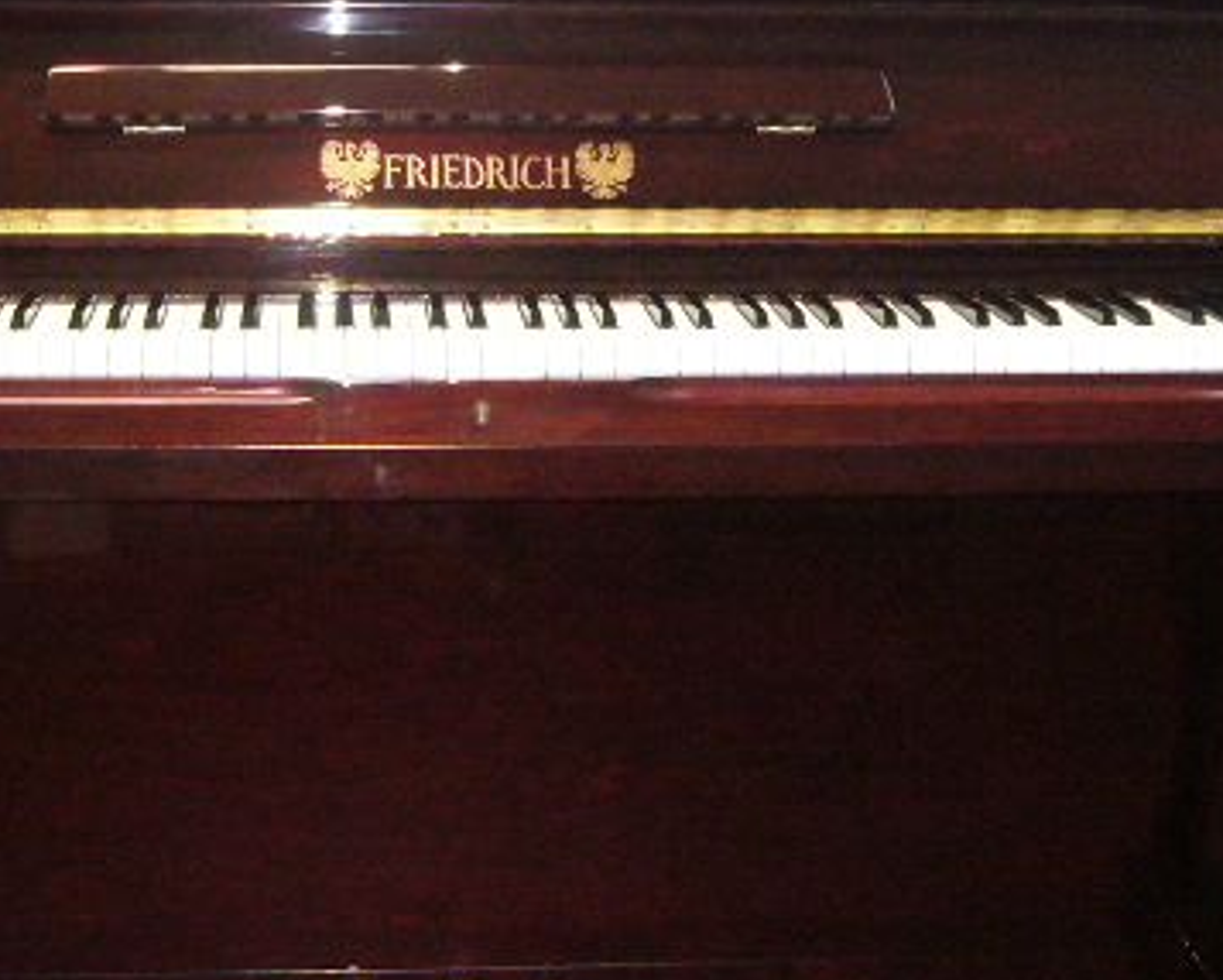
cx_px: 490
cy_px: 367
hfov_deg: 27.1
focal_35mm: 70
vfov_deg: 21.8
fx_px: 2535
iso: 320
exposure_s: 1/30
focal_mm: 4.7
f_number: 2.8
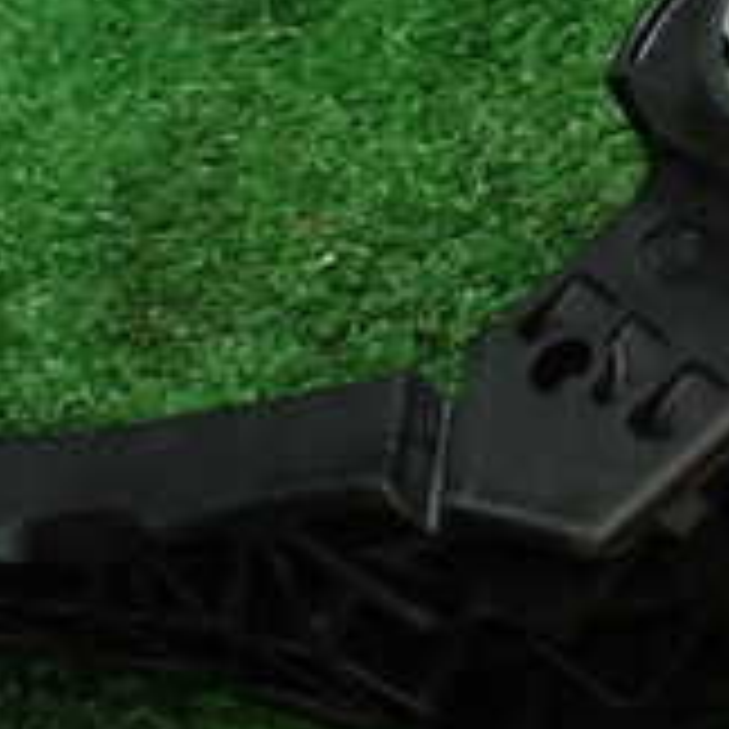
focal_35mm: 98
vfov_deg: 17.7
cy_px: 207
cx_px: 472
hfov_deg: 17.7
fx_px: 2335
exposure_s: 1/125
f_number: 2.3
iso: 500
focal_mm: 5.4
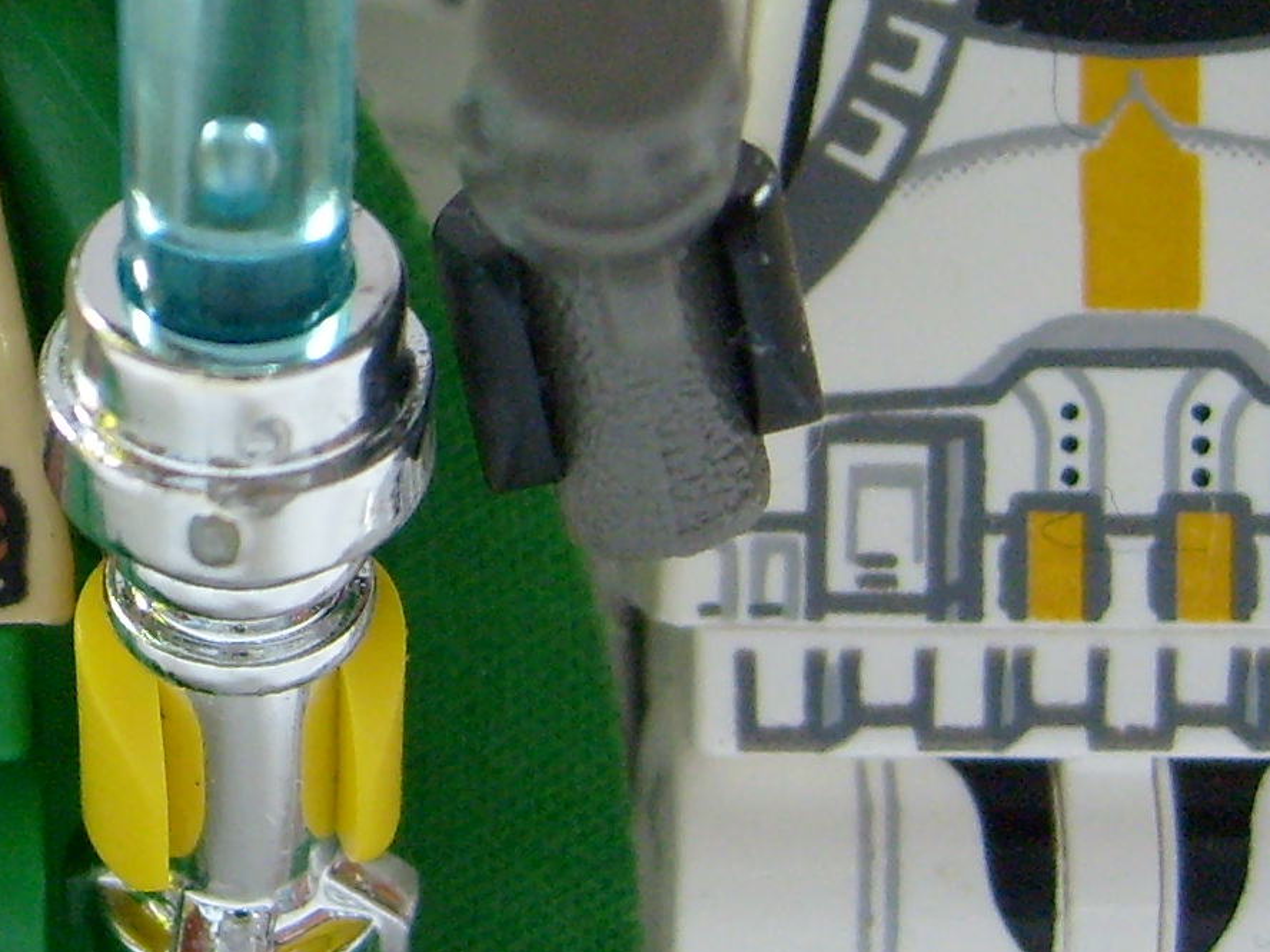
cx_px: -103
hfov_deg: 17.2
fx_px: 4072
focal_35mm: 111
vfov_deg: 13.2
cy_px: 34
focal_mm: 5.8
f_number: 2.8
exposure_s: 1/30
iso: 100
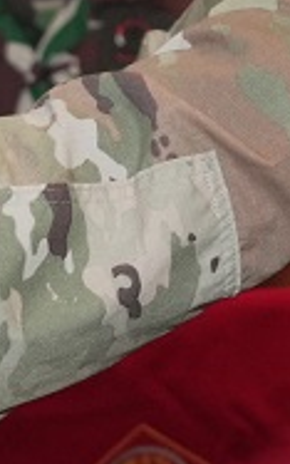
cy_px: -36
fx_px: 4536
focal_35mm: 359
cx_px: 161
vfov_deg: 5.8
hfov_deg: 3.7
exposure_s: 1/160
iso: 5000
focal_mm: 66
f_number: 6.3
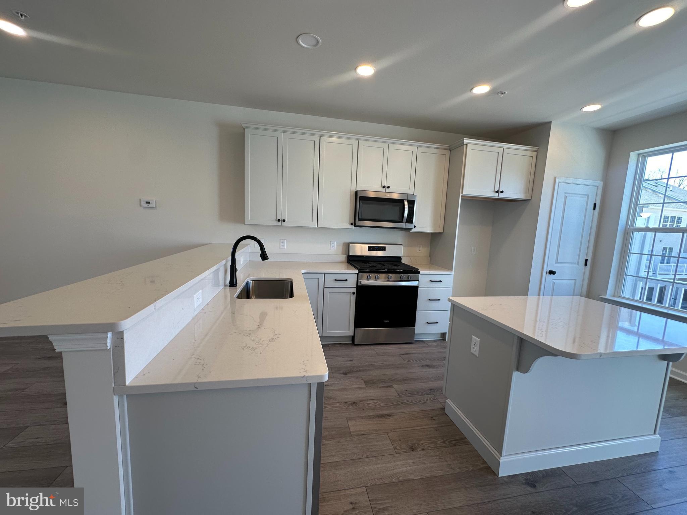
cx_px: 344
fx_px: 278
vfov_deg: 85.7
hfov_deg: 102.1
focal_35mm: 14
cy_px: 258
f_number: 2.2
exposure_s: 1/120
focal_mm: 2.22
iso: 80
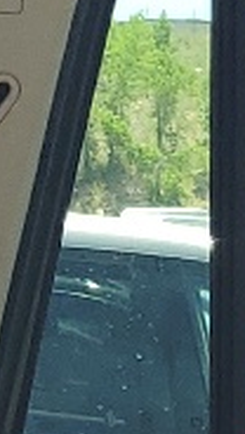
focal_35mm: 246
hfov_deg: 4.7
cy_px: 1113
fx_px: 2831
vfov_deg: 8.0
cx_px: 723
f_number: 1.5
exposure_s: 1/172
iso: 50
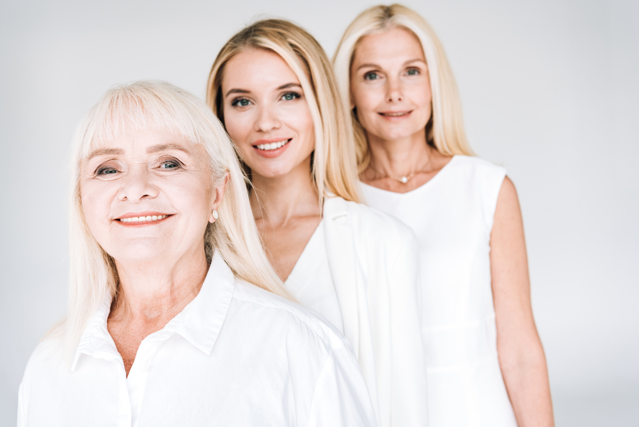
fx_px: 746
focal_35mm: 42
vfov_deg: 31.9
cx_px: 320
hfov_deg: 46.4
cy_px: 214
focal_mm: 42
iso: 160
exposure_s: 1/160
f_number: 4
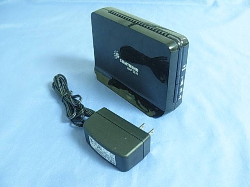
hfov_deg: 49.0
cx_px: 125
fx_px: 274
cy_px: 94
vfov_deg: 37.7
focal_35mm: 38
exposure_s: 1/4
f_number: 2.9
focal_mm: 6.3
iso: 188
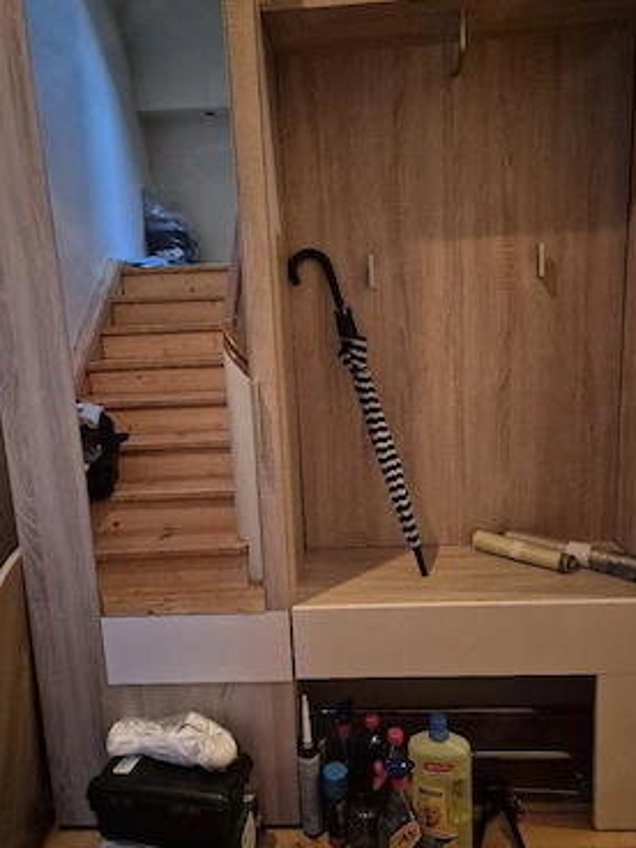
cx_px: 325
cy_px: 424
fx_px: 612
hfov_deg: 54.9
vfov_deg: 69.4
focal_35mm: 25
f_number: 1.8
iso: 1250
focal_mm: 5.4
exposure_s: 1/20
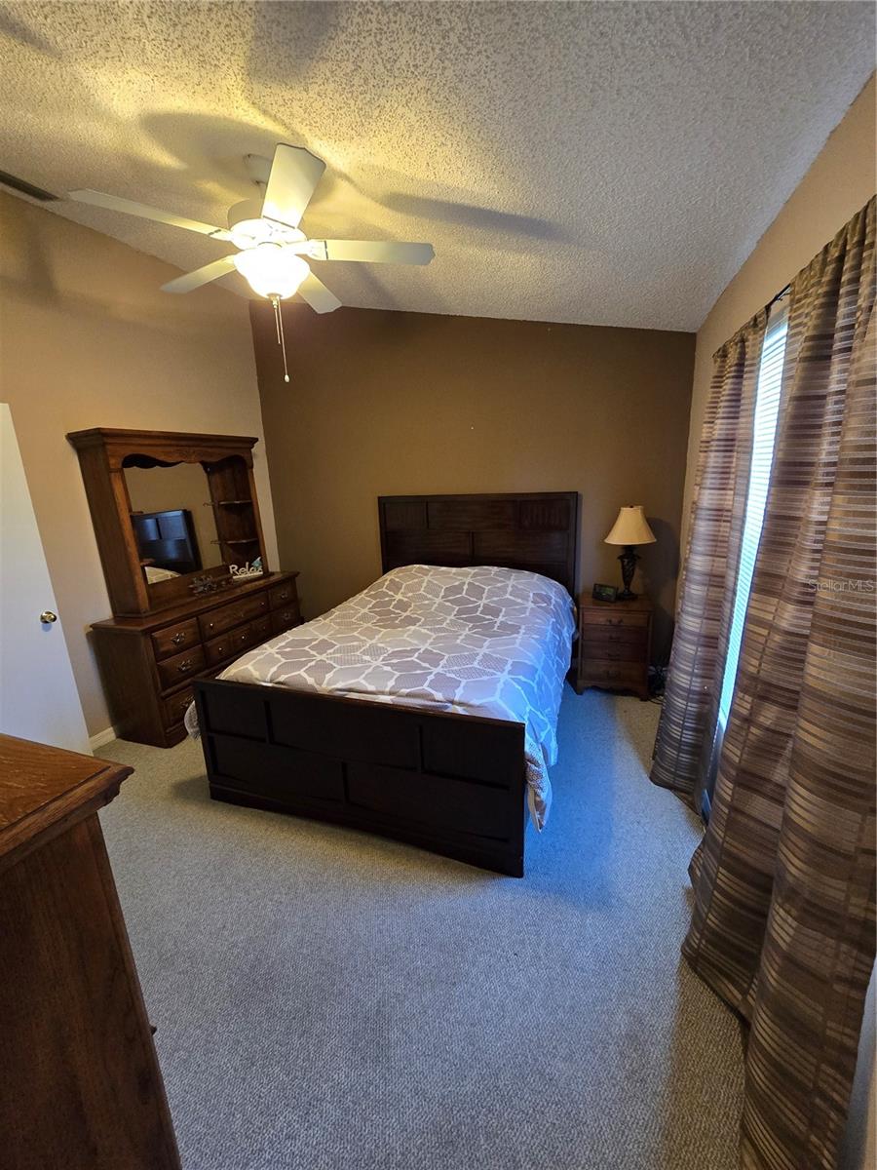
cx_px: 438
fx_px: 439
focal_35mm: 13
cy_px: 585
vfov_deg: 106.2
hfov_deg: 89.9
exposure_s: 1/60
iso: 500
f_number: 2.2
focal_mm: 2.2
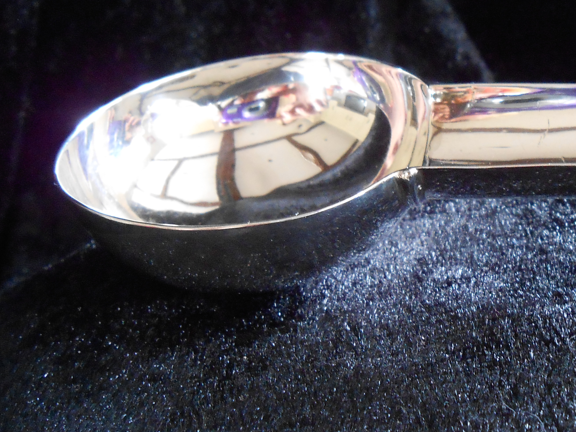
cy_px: 212
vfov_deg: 27.5
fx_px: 882
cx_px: 455
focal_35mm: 53
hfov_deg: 35.1
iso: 400
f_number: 3.8
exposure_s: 1/6
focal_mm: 5.3
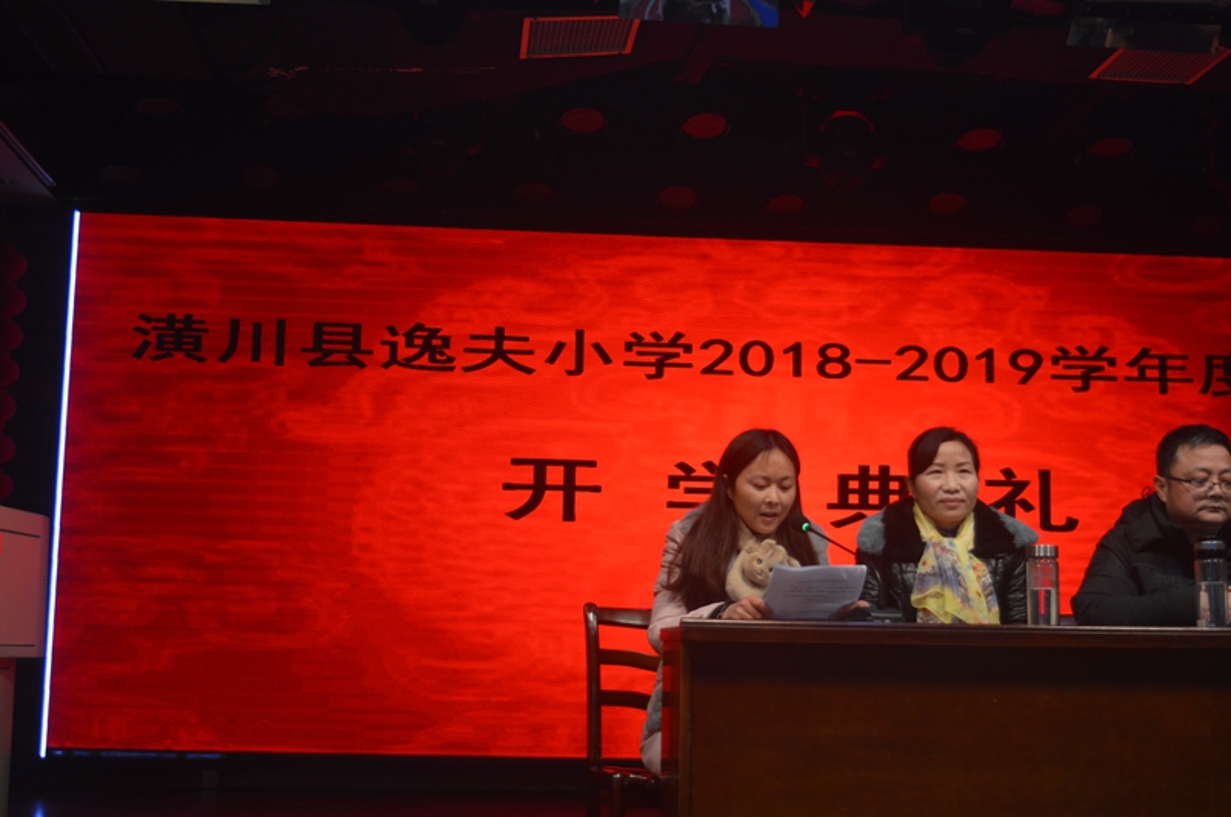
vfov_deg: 26.4
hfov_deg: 38.9
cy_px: 408
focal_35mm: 51
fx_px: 1741
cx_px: 616
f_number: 4.5
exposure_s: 1/60
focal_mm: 34
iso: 400
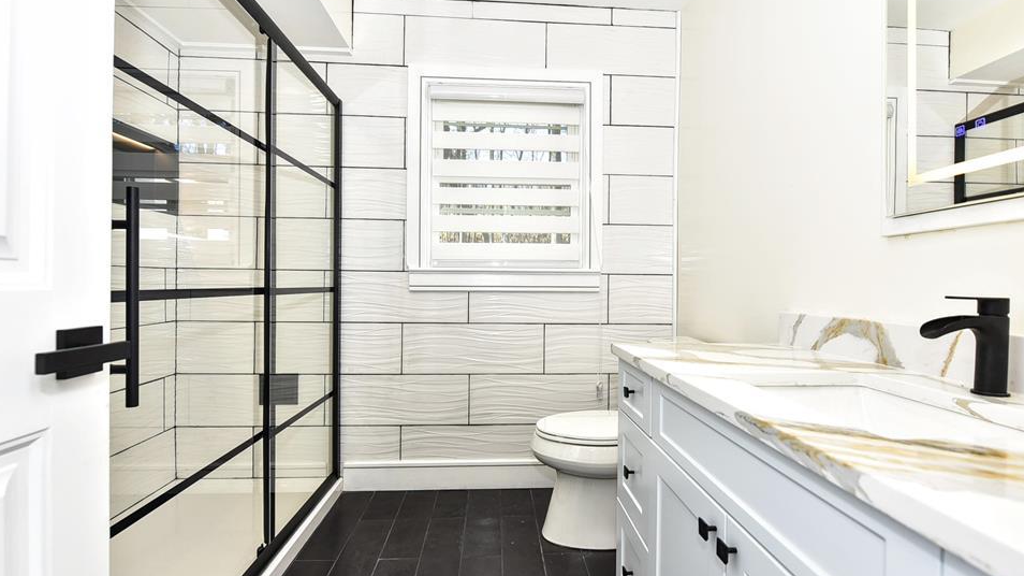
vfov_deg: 61.0
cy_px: 282
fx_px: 489
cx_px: 527
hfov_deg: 92.7
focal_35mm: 18
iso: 200
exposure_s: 1/60
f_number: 5.6
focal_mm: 16
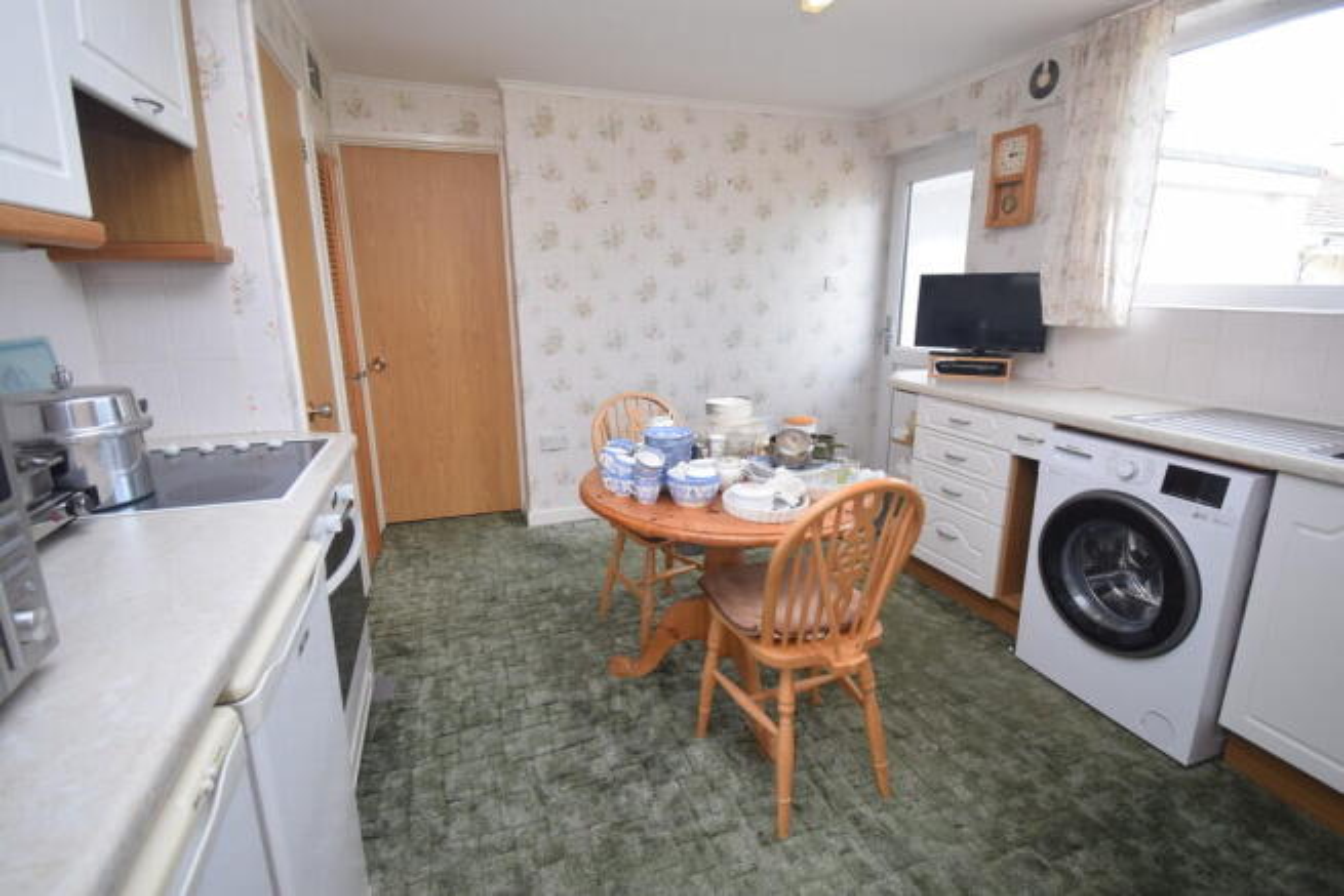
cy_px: 448
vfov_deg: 72.1
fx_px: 616
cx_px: 672
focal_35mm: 16
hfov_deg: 95.0
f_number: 5.6
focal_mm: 11
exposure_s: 1/125
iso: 400
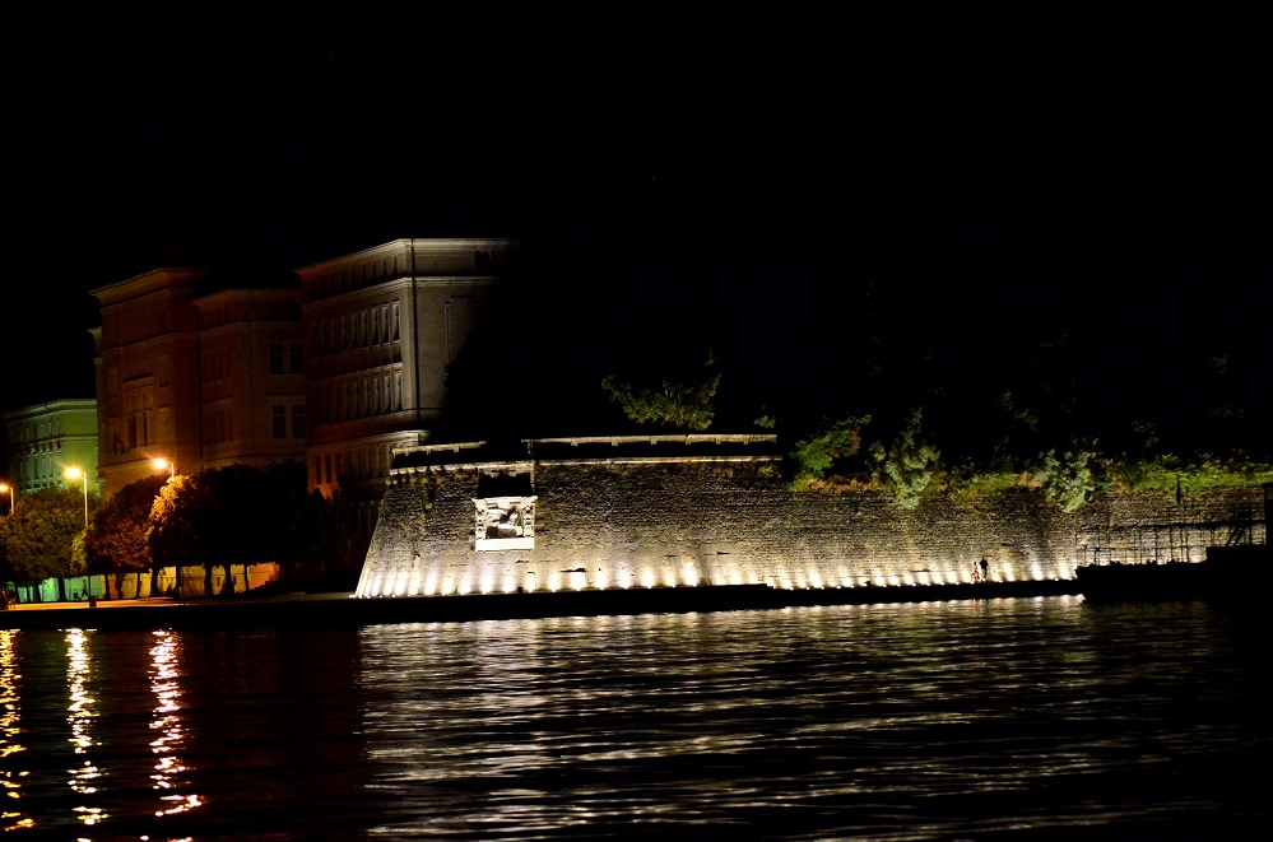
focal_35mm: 129
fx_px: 4551
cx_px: 636
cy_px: 421
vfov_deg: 10.6
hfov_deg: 15.9
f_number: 4.5
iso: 6400
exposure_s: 1/20
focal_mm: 86
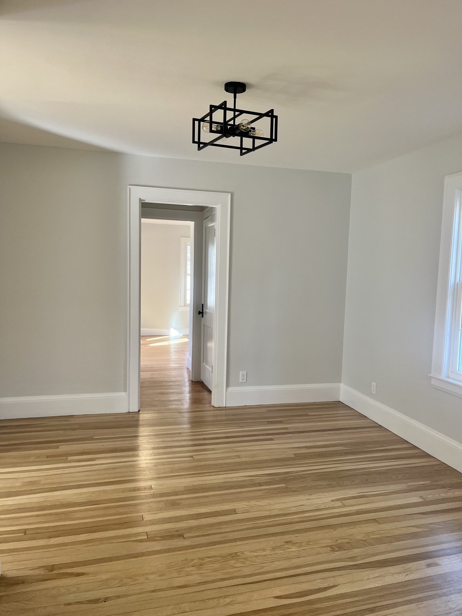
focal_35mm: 26
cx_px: 231
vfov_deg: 67.3
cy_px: 308
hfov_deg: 53.1
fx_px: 463
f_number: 1.6
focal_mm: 5.1
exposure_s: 1/122
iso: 64
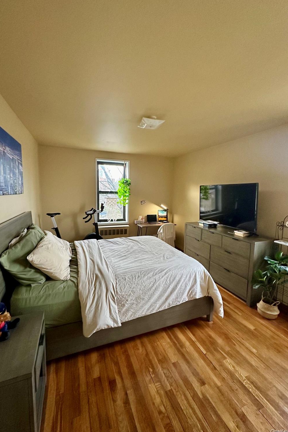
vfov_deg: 100.4
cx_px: 137
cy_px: 213
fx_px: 180
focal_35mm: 15
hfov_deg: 77.3
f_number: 2.2
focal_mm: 2.22
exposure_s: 1/60
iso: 400
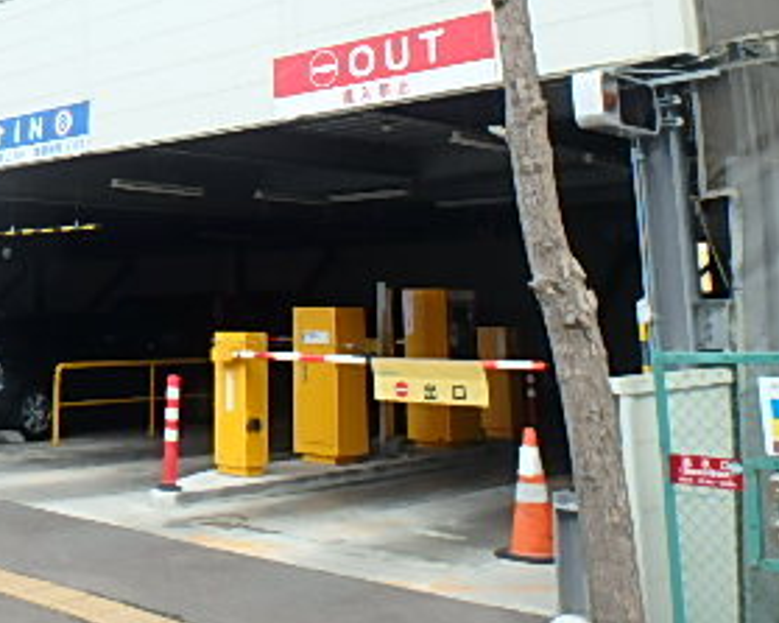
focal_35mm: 47
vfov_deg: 30.7
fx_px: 1083
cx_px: 162
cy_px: 67
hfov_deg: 38.2
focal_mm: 3.7
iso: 125
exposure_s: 1/500
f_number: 3.5
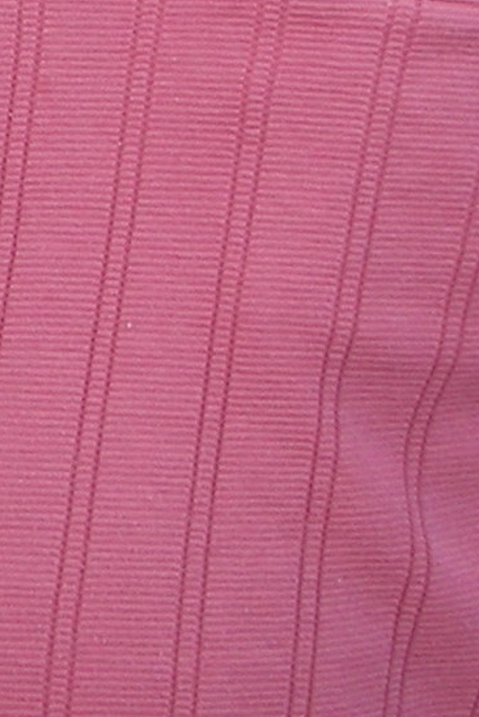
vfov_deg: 11.2
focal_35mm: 177
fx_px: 3528
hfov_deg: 7.6
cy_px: -276
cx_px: -328
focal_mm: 6
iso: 50
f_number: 2.8
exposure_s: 1/30
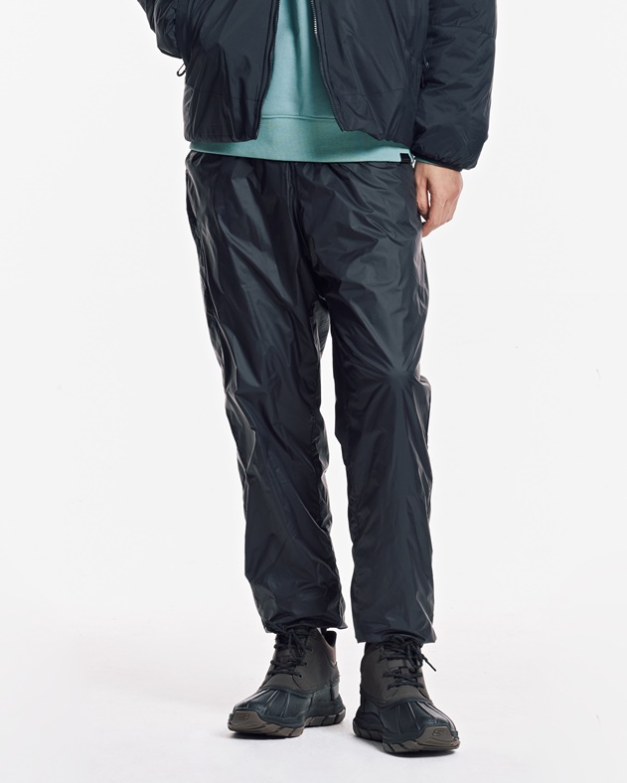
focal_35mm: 125
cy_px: 101
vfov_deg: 15.2
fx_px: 2898
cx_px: 337
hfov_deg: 12.3
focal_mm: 70
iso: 200
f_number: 11
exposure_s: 1/125
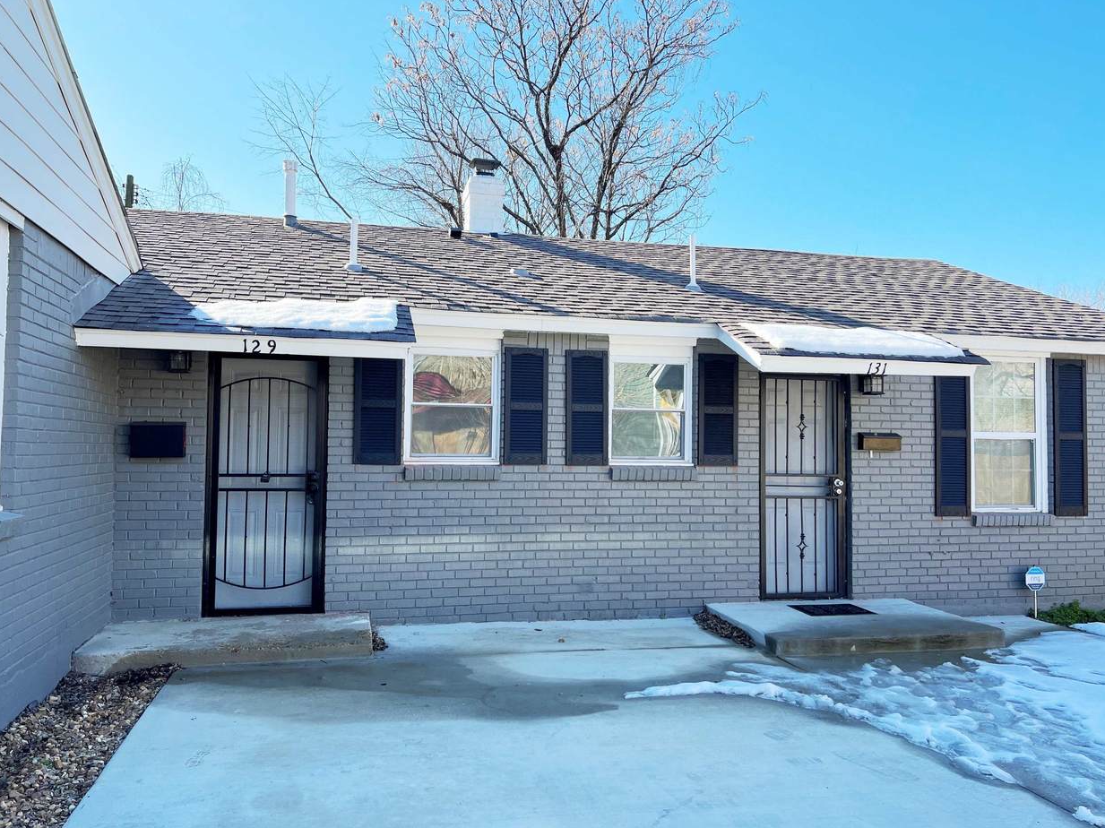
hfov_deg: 65.3
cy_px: 413
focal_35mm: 27
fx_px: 862
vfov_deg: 51.3
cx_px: 556
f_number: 1.5
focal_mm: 5.7
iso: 50
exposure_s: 1/1645
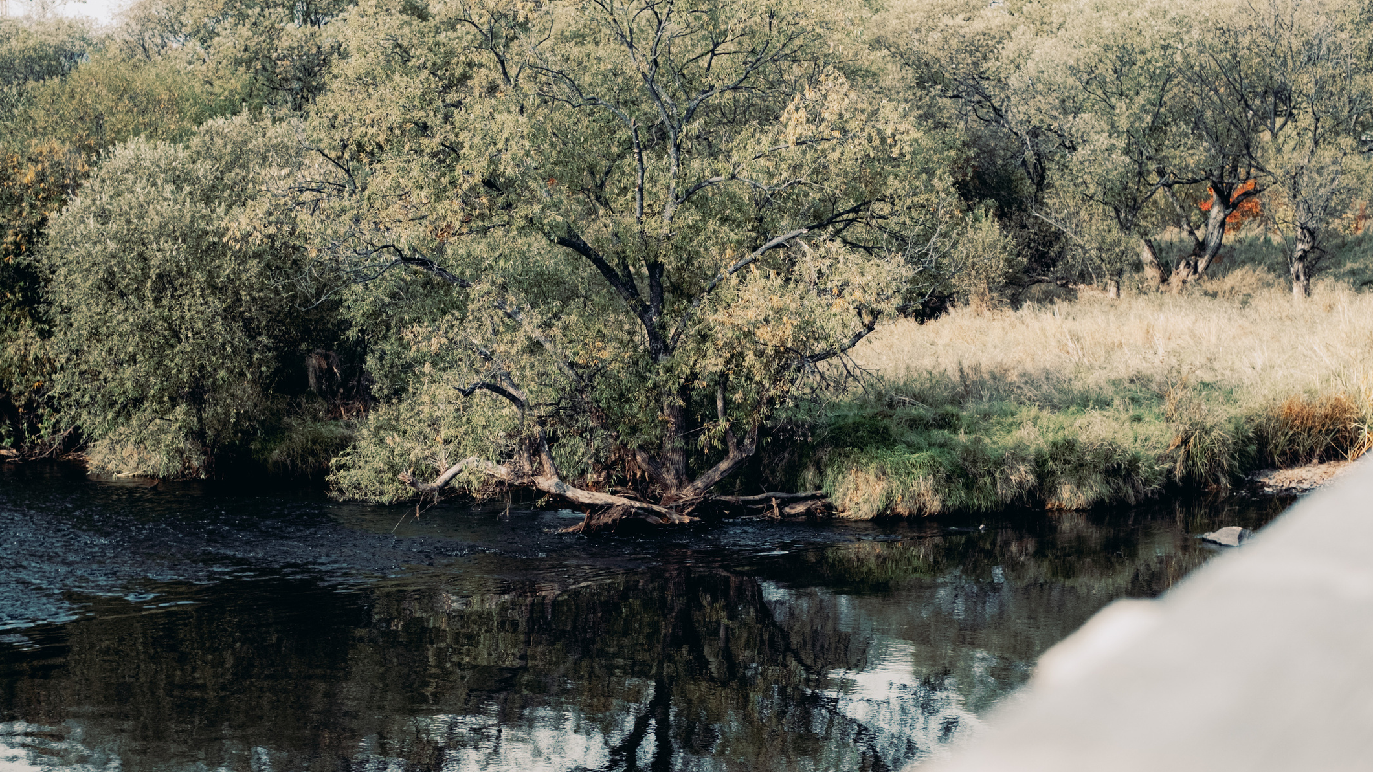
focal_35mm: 67
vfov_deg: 18.0
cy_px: 412
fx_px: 2439
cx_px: 625
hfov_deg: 31.4
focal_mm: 35
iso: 400
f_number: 2.8
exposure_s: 1/2000
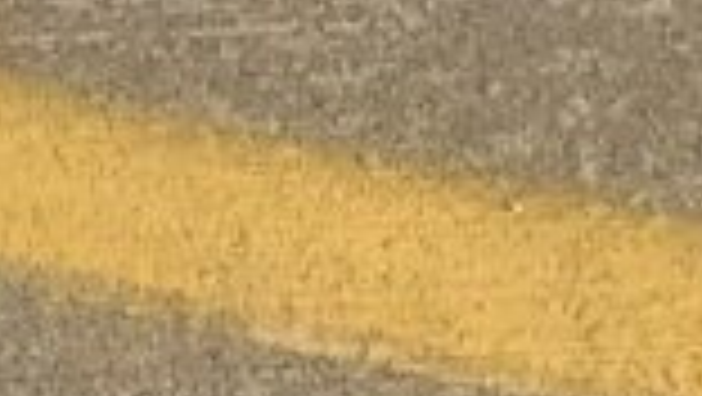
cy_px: -621
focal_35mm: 253
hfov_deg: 7.8
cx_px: -1125
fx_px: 4713
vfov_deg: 4.7
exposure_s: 1/2331
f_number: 2.4
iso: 25
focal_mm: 3.3
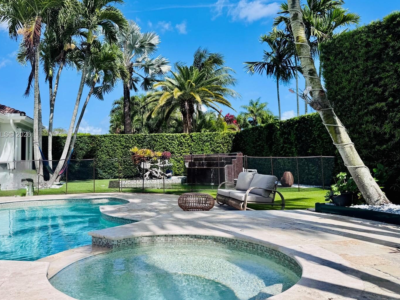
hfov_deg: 63.2
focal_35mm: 28
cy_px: 135
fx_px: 324
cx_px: 174
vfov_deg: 49.7
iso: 80
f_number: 1.78
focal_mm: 6.76
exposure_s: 1/5348
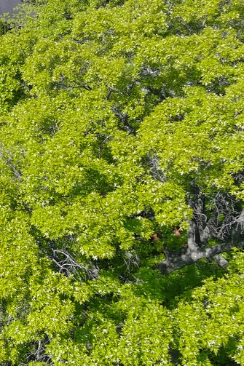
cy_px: 131
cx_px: -223
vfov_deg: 26.9
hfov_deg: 15.2
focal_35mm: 75
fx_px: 763
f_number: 2.8
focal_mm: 10.57
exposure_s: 1/183
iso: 105
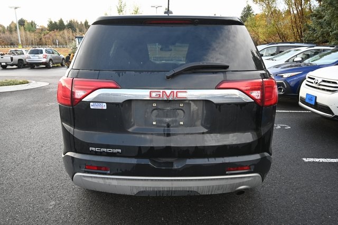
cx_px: 169
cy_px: 112
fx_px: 244
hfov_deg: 69.4
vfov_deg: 49.5
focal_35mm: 26
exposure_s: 1/30
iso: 640
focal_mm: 26
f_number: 13
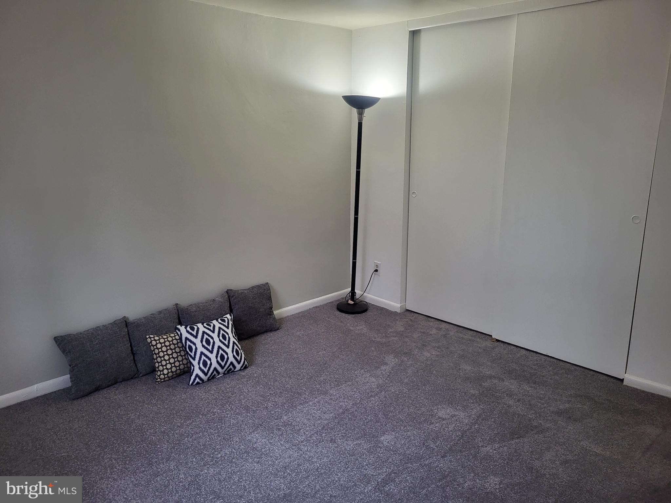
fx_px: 504
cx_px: 336
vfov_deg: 53.1
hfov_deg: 67.3
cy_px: 252
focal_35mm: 26
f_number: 1.8
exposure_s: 1/120
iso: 250
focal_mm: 5.4
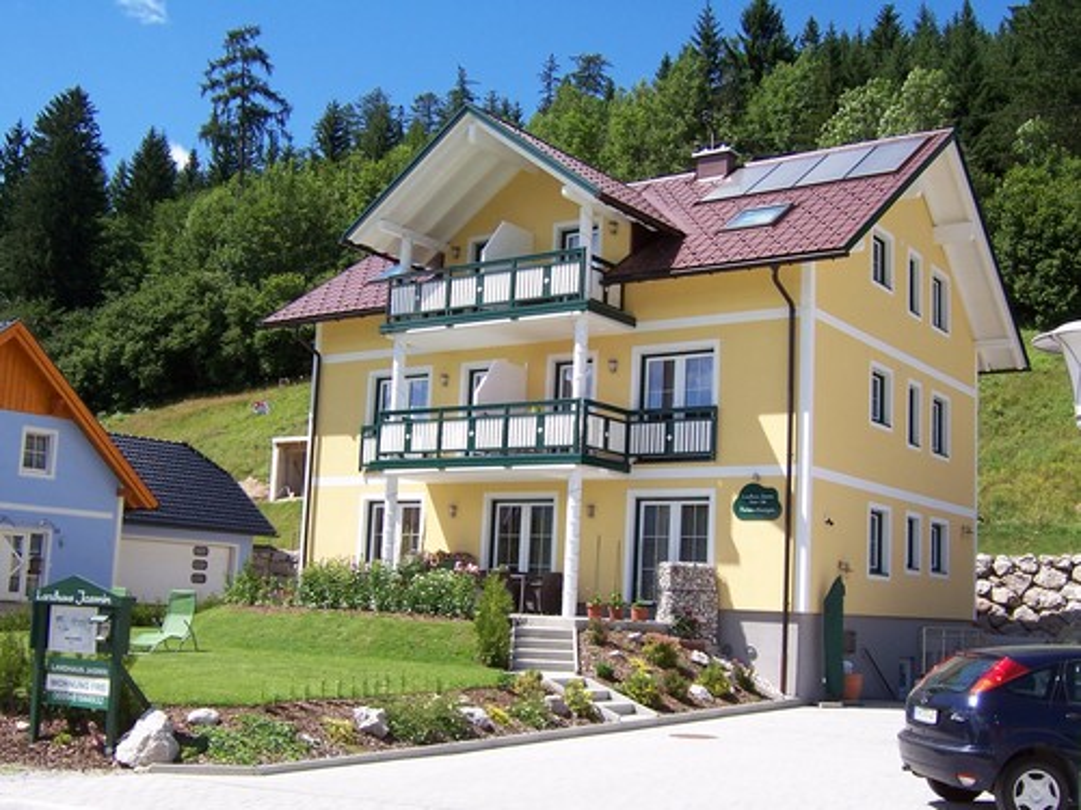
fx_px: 1249
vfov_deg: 36.0
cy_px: 405
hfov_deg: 46.8
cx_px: 540
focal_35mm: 40
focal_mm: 6.7
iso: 80
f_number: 4
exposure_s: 1/500
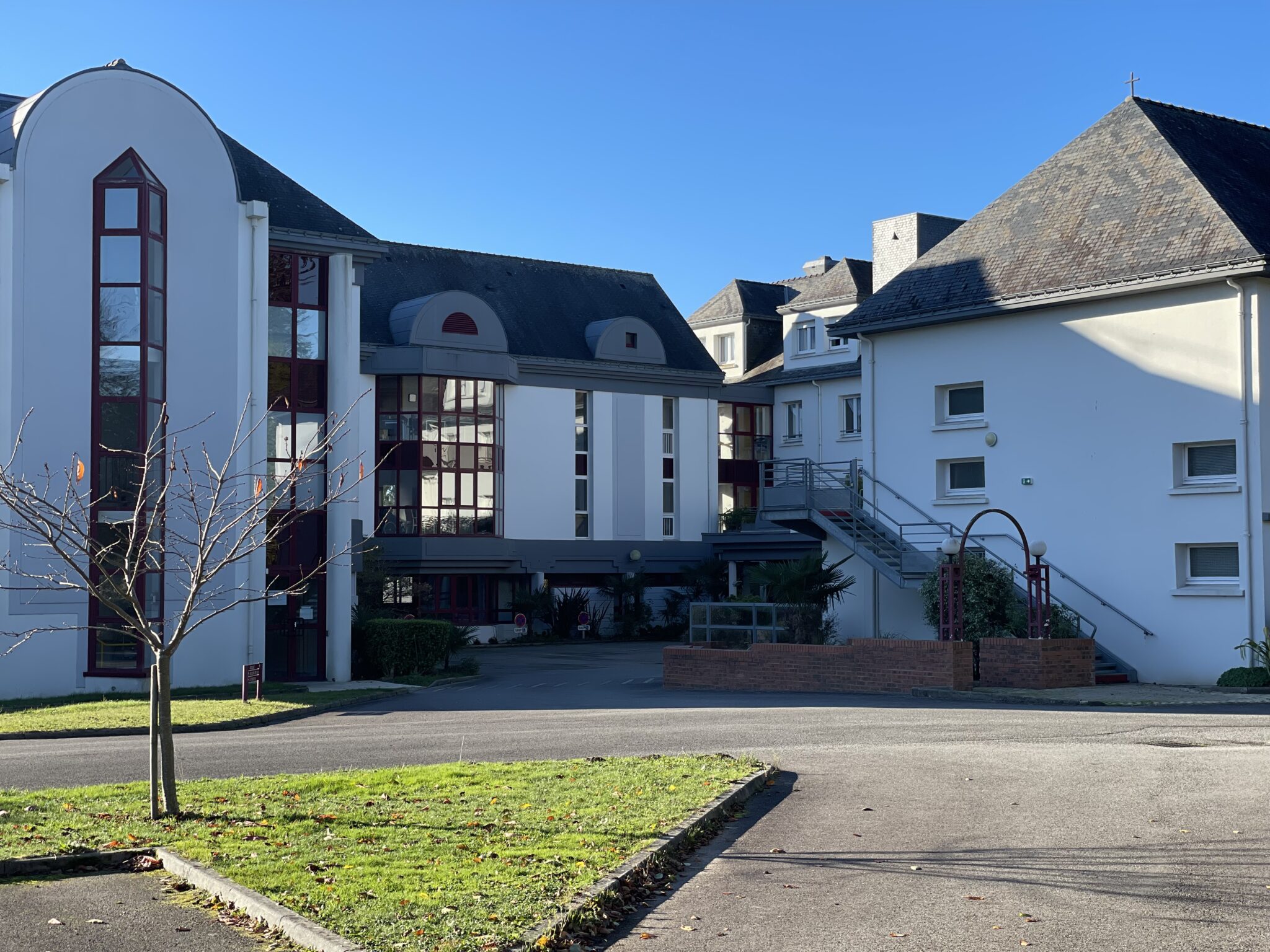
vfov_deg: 28.0
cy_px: 476
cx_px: 635
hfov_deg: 36.8
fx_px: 1908
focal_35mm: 52
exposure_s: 1/705
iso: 25
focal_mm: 6
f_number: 2
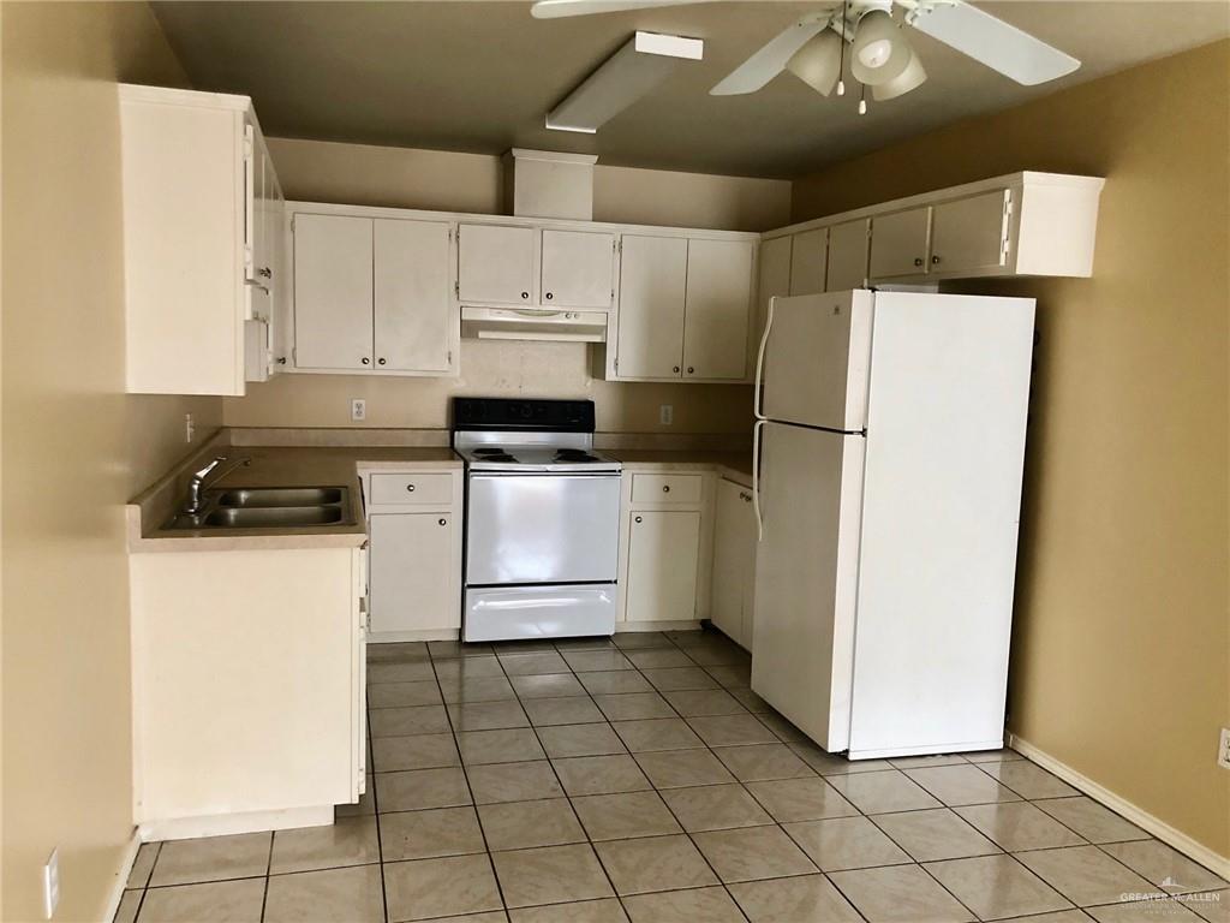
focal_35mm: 28
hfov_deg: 63.4
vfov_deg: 49.7
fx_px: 995
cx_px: 615
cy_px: 462
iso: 50
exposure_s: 1/15
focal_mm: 4
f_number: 1.8
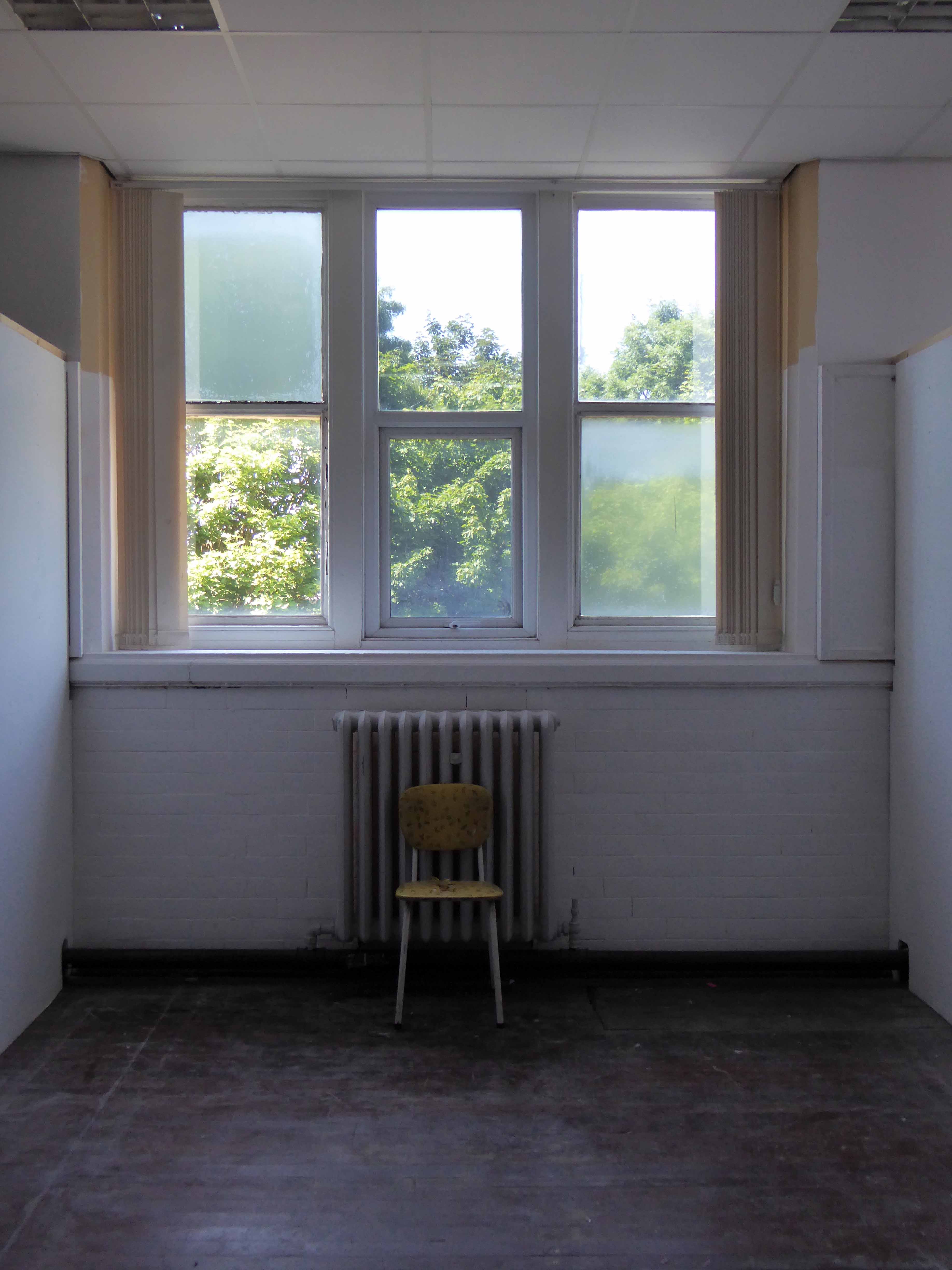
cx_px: 476
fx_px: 1320
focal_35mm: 36
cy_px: 635
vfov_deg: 51.4
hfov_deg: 39.7
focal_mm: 6.3
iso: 250
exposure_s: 1/60
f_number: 3.7
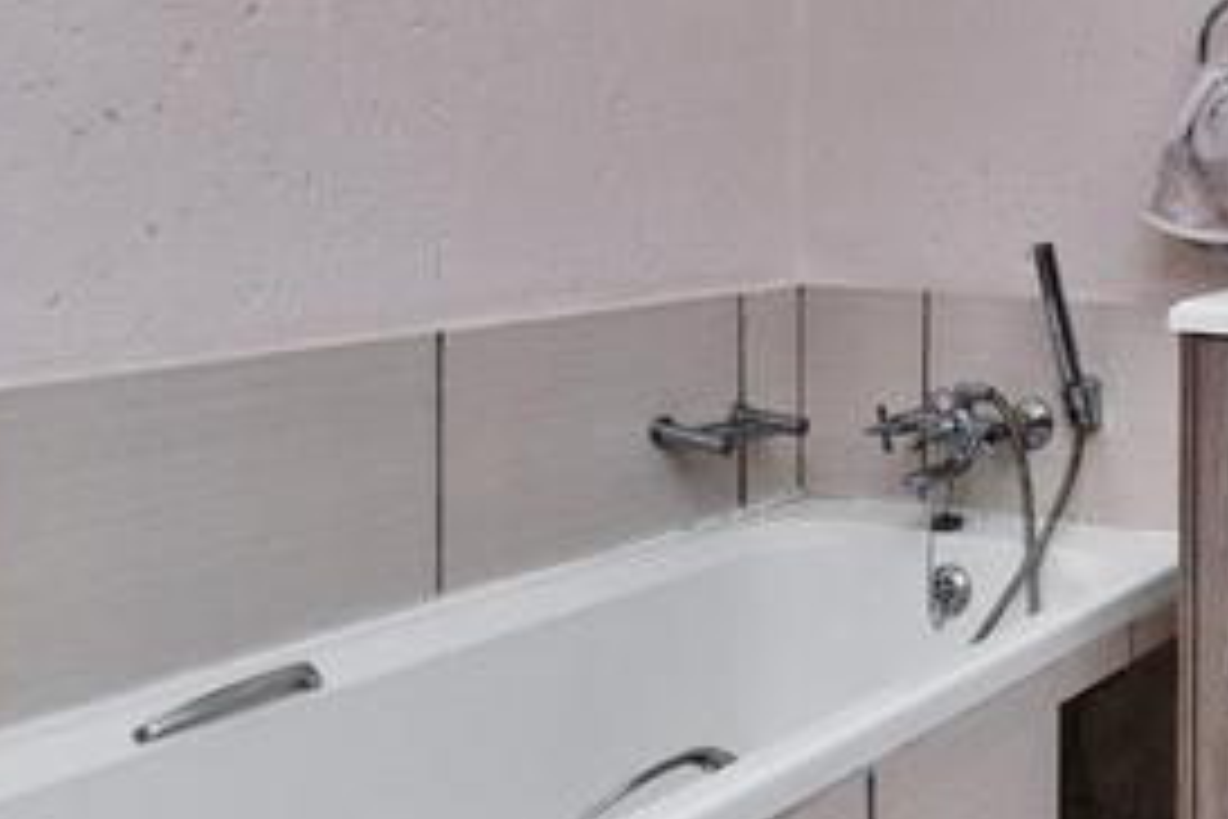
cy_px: 110
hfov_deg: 37.9
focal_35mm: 44
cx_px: 1313
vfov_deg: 29.5
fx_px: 1501
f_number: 10
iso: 500
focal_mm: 10
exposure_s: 1/200
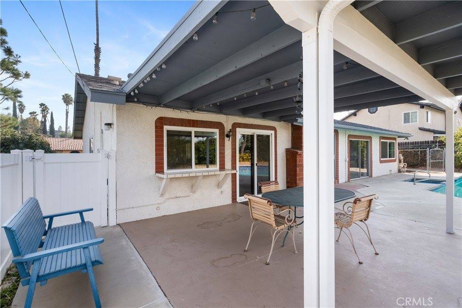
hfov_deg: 96.7
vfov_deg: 73.8
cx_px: 231
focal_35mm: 16
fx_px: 205
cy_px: 154
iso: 100
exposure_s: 1/8
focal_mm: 16
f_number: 22
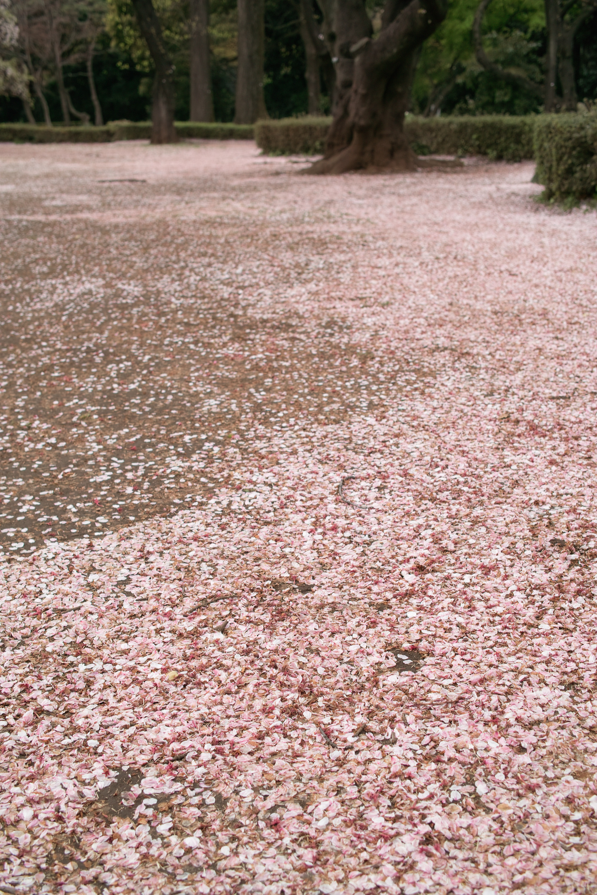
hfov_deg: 32.6
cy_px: 448
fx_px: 1020
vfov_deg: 47.4
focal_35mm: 41
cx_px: 298
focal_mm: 24.2
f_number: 4
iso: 100
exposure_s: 1/100
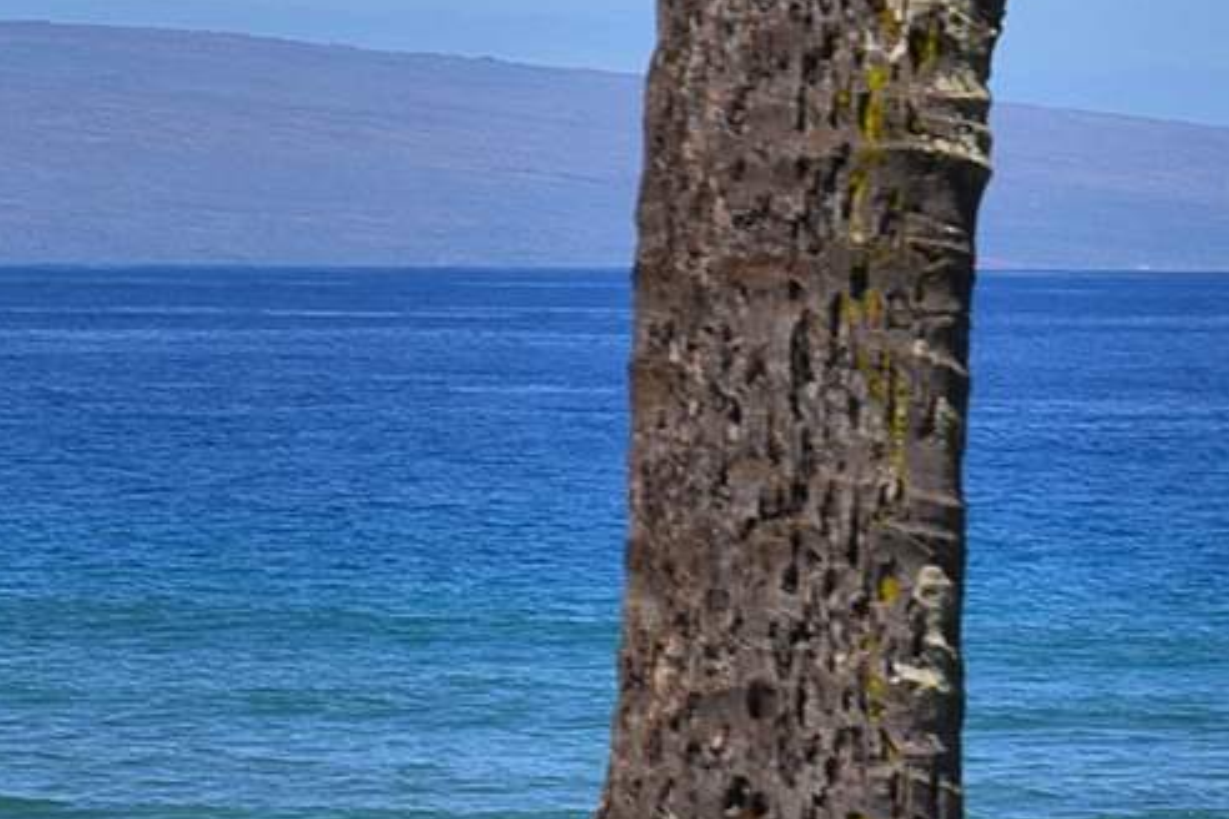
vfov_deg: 3.3
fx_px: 14064
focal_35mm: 412
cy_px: 372
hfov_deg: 4.9
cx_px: -1629
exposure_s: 1/200
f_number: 14
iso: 100
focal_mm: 66
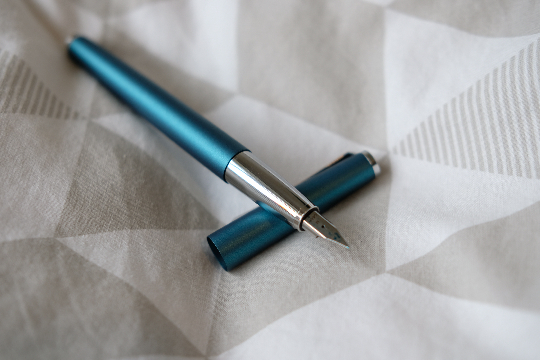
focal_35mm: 53
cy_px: 180
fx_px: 795
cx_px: 270
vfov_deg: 25.5
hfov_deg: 37.5
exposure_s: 1/140
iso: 200
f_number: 2.5
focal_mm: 35
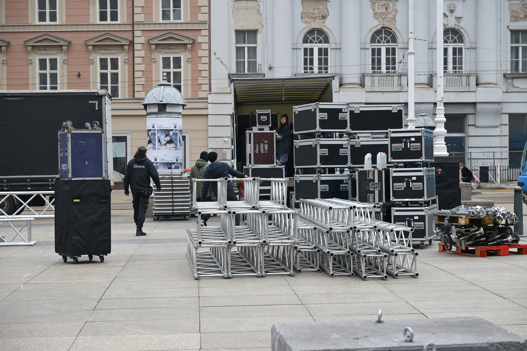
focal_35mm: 65
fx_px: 951
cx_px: 264
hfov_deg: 31.0
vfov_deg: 20.9
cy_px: 176
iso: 320
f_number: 5
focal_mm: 65
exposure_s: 1/160
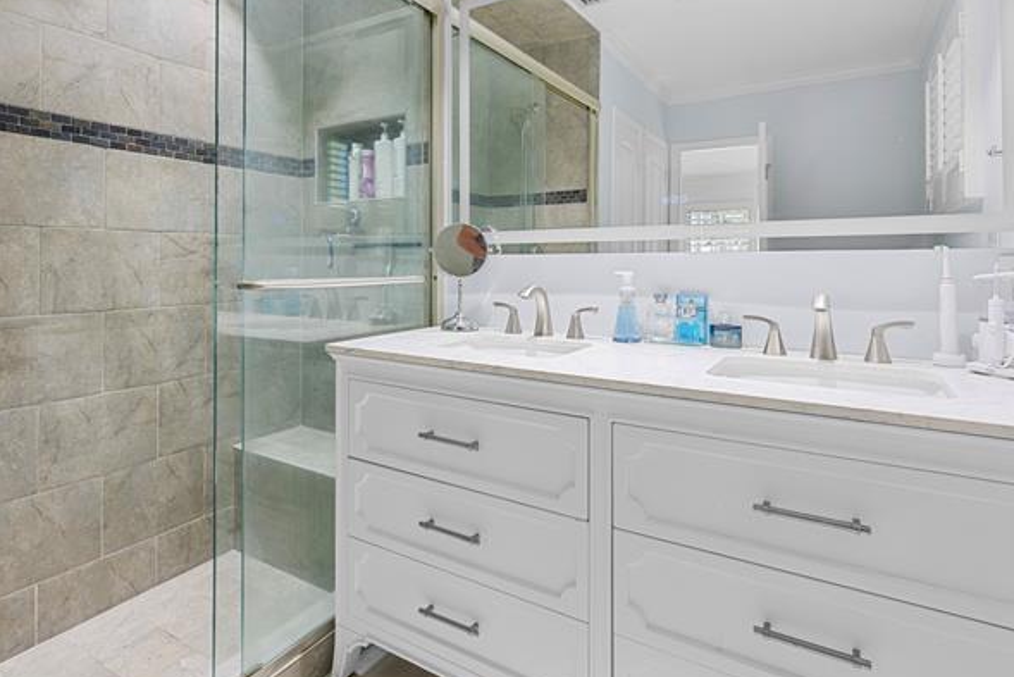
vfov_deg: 64.1
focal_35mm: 19
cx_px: 492
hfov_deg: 86.9
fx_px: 535
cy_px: 278
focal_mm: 14
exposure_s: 1/13
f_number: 8
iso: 500
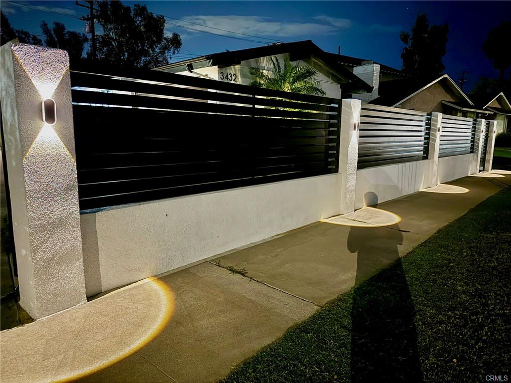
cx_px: 256
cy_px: 192
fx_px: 354
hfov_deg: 71.6
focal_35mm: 24
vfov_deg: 56.8
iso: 2500
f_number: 1.78
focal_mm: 6.76
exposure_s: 1/10
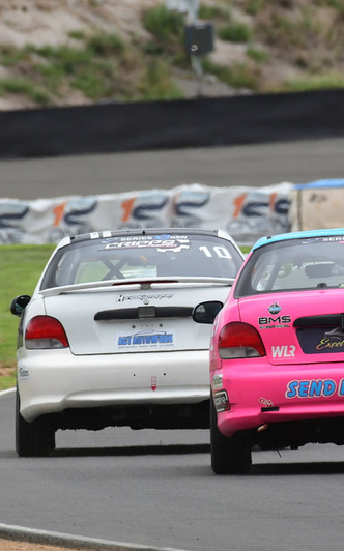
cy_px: 276
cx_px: 300
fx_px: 17269
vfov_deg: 1.8
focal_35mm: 1150
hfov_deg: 1.1
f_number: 10
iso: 640
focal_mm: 500
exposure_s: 1/640
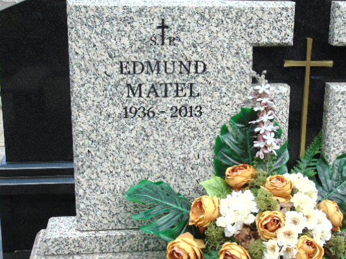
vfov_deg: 26.5
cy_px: 123
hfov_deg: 34.8
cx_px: 206
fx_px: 550
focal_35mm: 55
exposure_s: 1/250
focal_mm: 8.2
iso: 80
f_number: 4.1
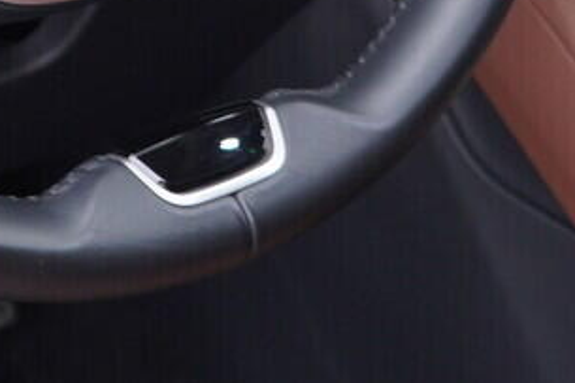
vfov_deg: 7.8
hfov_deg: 12.1
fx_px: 2714
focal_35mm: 170
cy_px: -285
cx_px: 185
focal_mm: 24
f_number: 2.8
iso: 200
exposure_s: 1/40
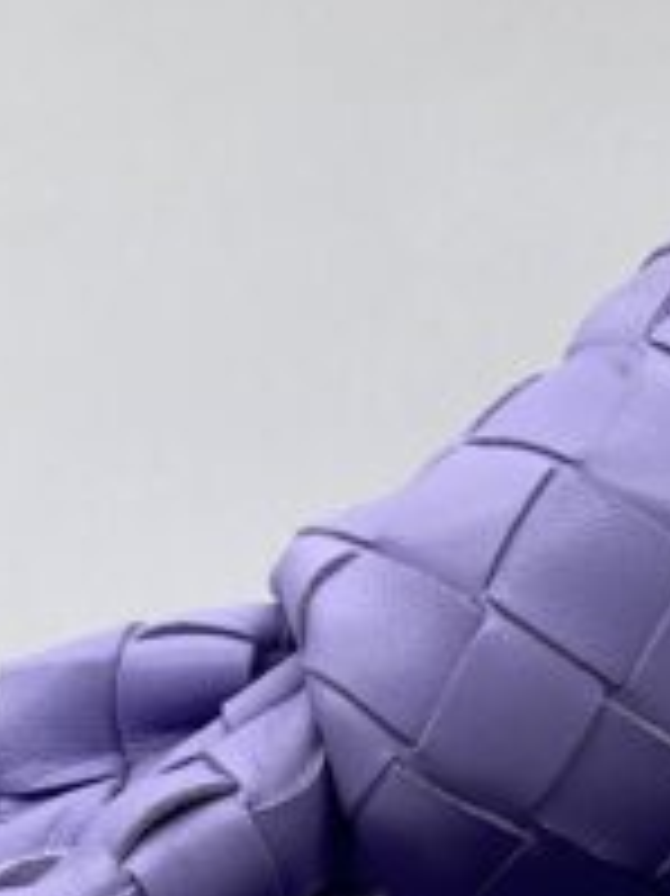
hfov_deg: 10.9
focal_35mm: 134
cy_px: 1400
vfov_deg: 13.7
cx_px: -27
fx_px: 3462
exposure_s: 1/121
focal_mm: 4.25
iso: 32
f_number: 1.8
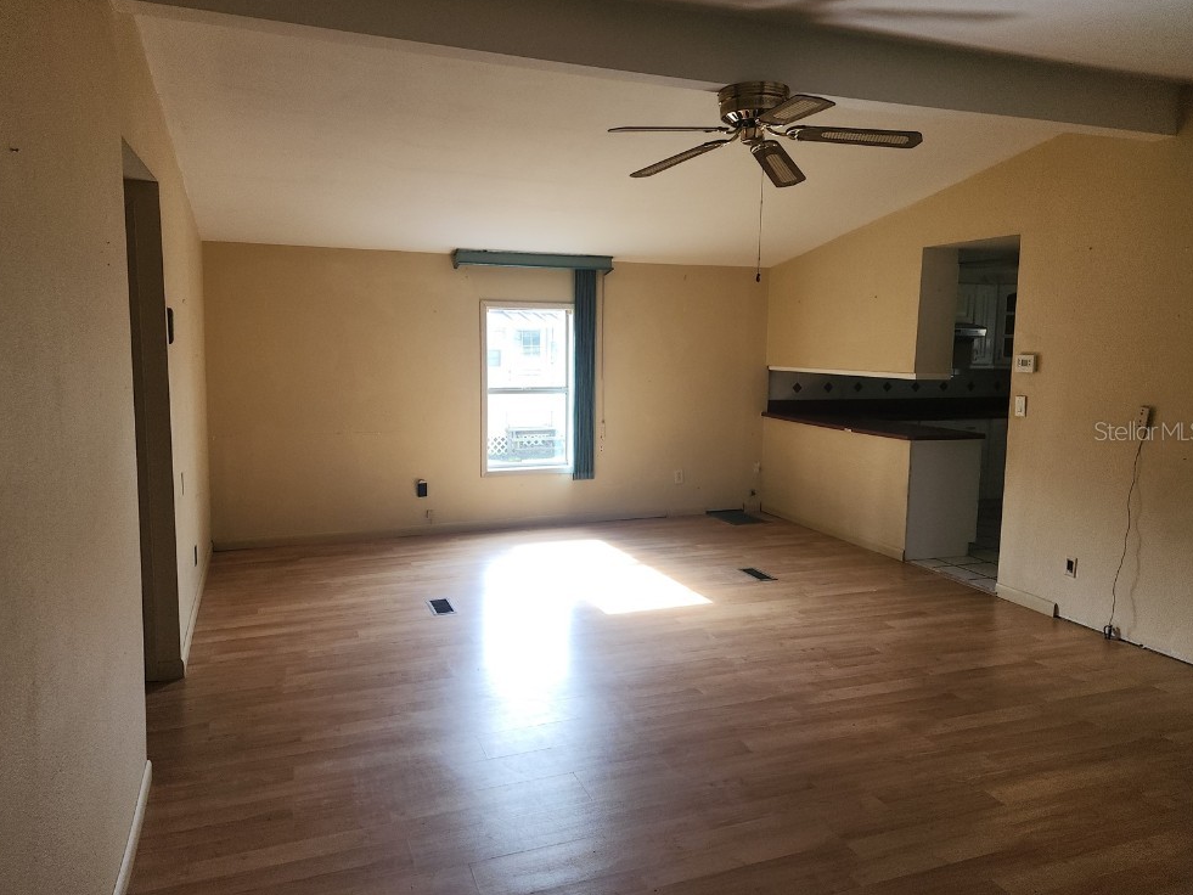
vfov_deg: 56.8
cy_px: 430
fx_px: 827
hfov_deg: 71.6
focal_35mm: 24
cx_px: 586
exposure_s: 1/180
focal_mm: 5.4
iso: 64
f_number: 1.8
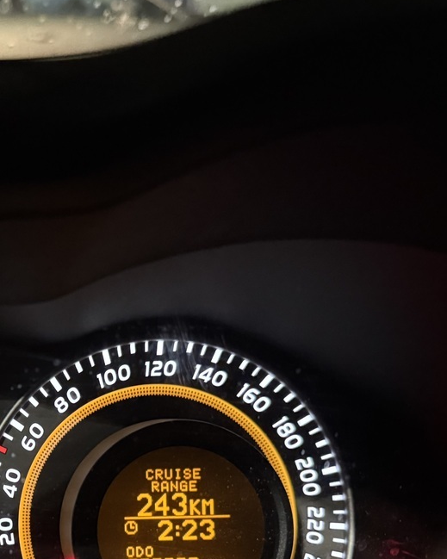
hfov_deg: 26.6
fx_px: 860
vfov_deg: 34.9
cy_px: 449
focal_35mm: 52
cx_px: -55
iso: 3200
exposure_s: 1/16
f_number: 1.78
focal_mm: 6.76
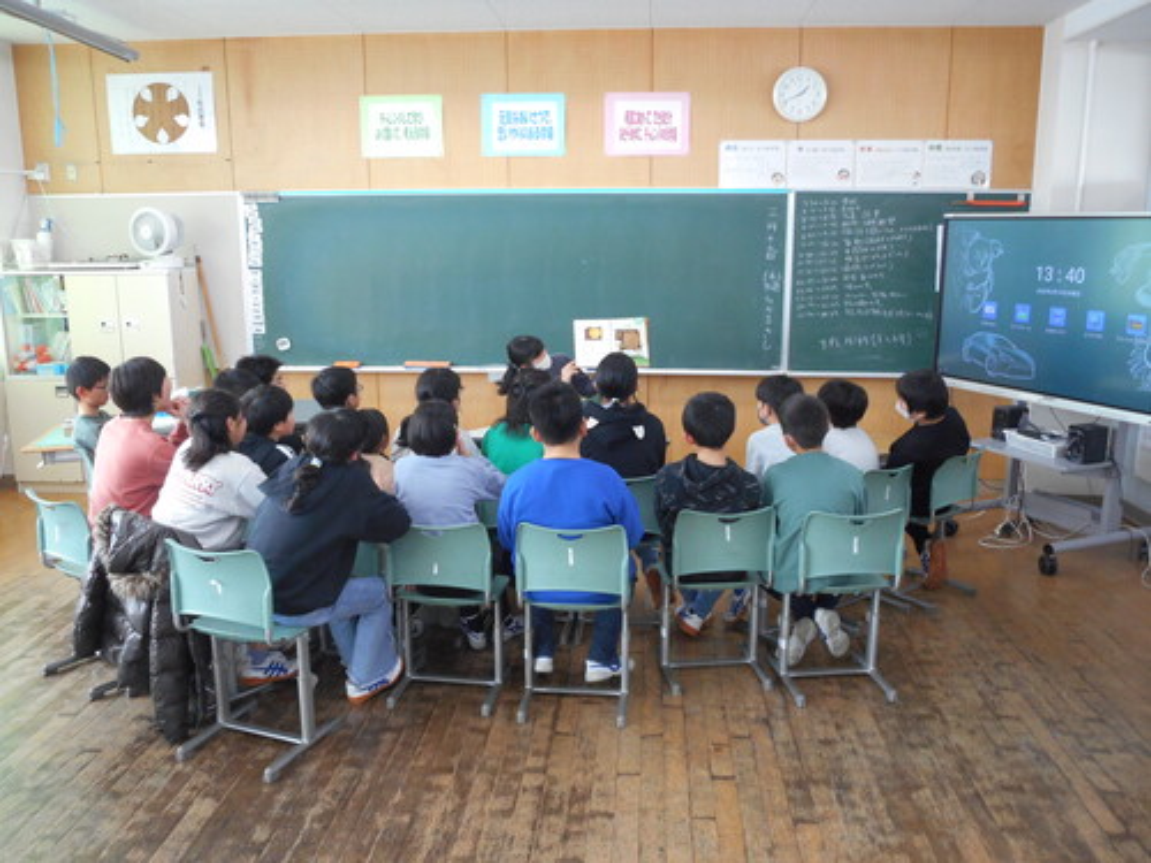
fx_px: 964
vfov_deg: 48.2
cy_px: 432
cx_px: 576
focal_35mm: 29
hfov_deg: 61.7
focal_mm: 5.2
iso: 280
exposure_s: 1/30
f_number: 4
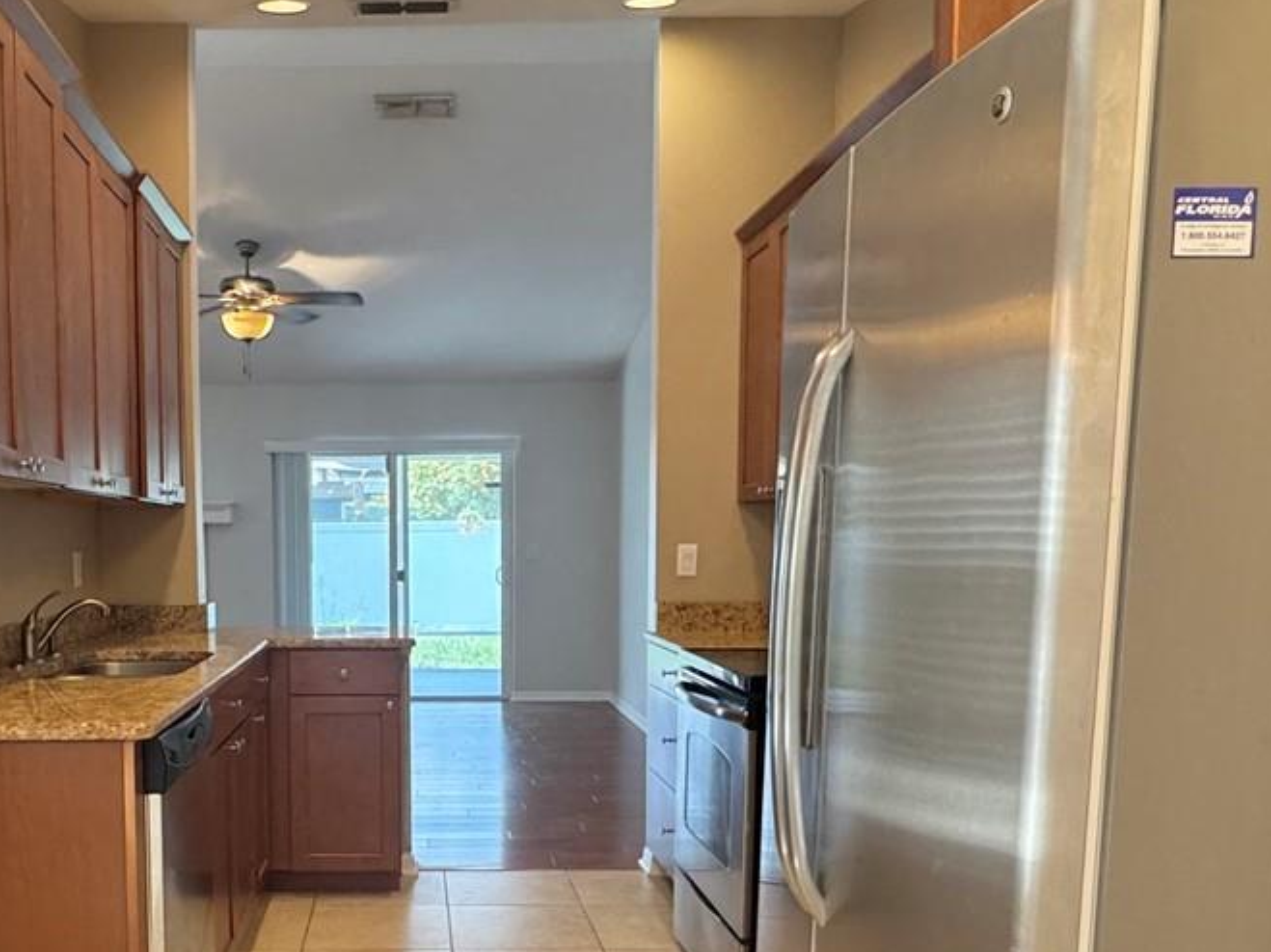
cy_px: 651
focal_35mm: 34
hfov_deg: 52.5
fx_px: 1248
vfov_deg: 41.1
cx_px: 388
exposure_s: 1/120
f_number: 2.2
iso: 320
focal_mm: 2.22
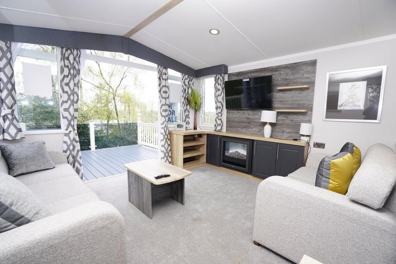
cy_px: 132
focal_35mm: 16
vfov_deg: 73.8
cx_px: 198
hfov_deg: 96.7
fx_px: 176
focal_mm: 16
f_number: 6.3
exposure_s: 1/60
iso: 200
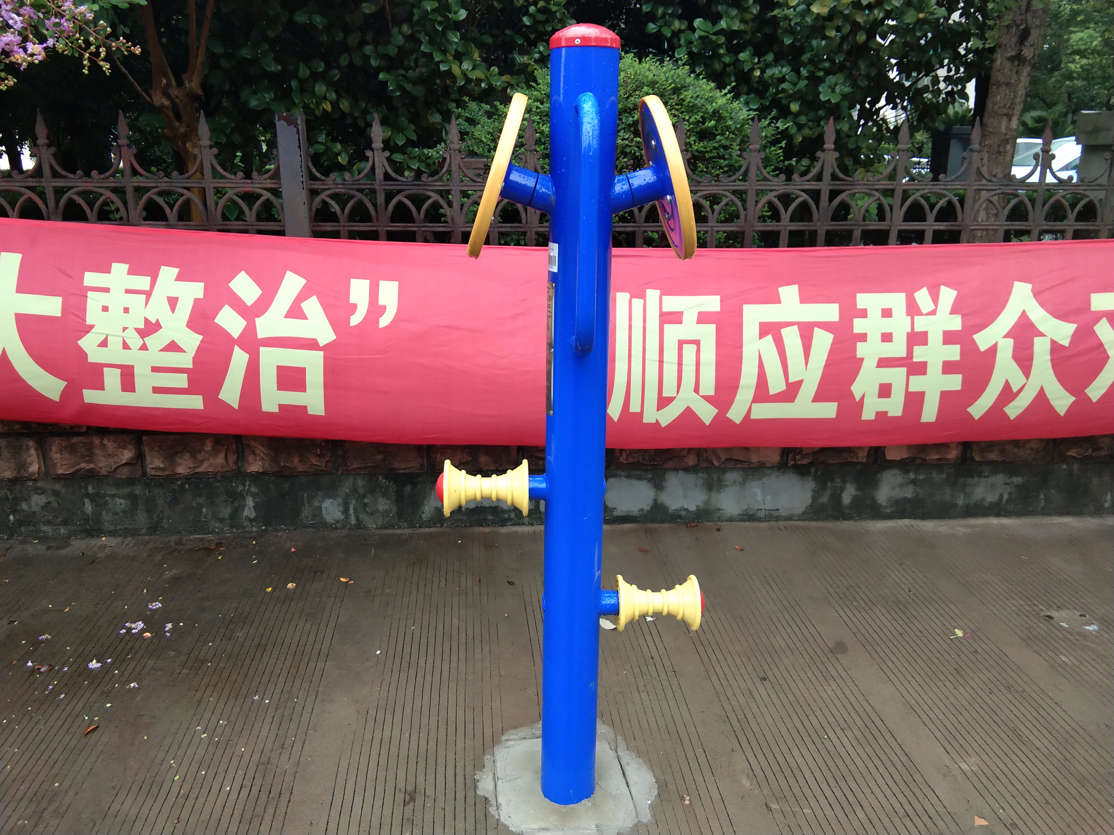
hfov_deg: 58.4
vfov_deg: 45.4
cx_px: 557
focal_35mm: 31
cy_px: 418
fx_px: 998
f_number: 2.2
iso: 100
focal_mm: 3.69
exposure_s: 1/50
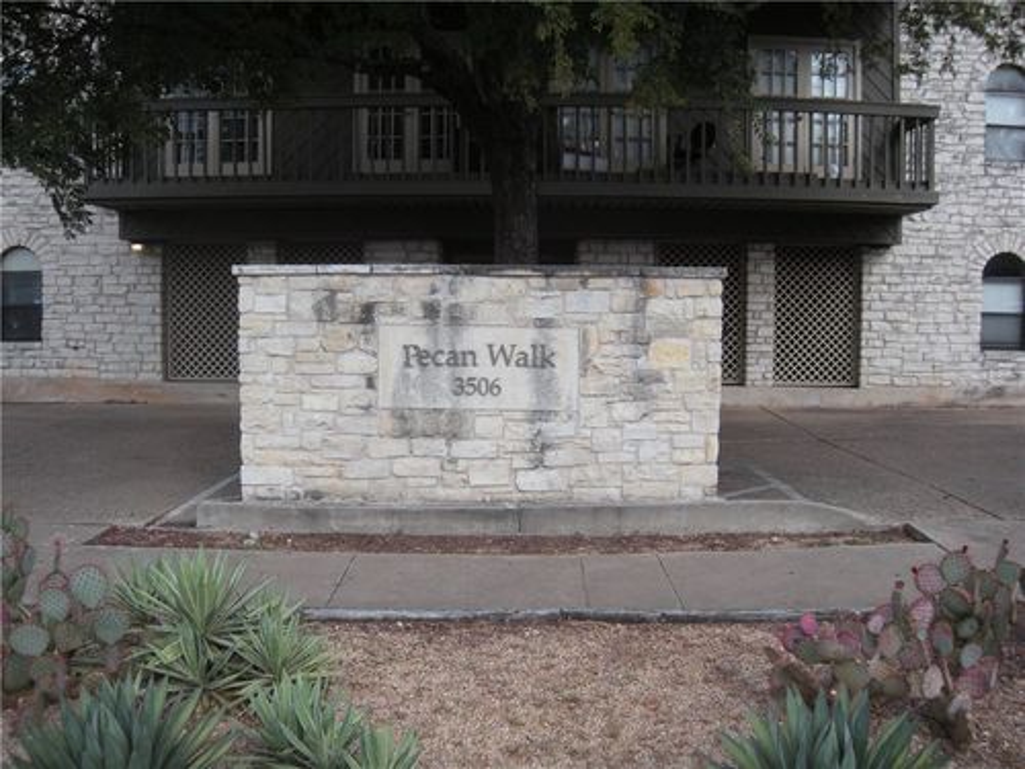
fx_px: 1036
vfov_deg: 40.7
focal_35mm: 35
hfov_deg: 52.6
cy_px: 384
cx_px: 512
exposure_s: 1/290
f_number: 3.8
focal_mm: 5.9
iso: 64
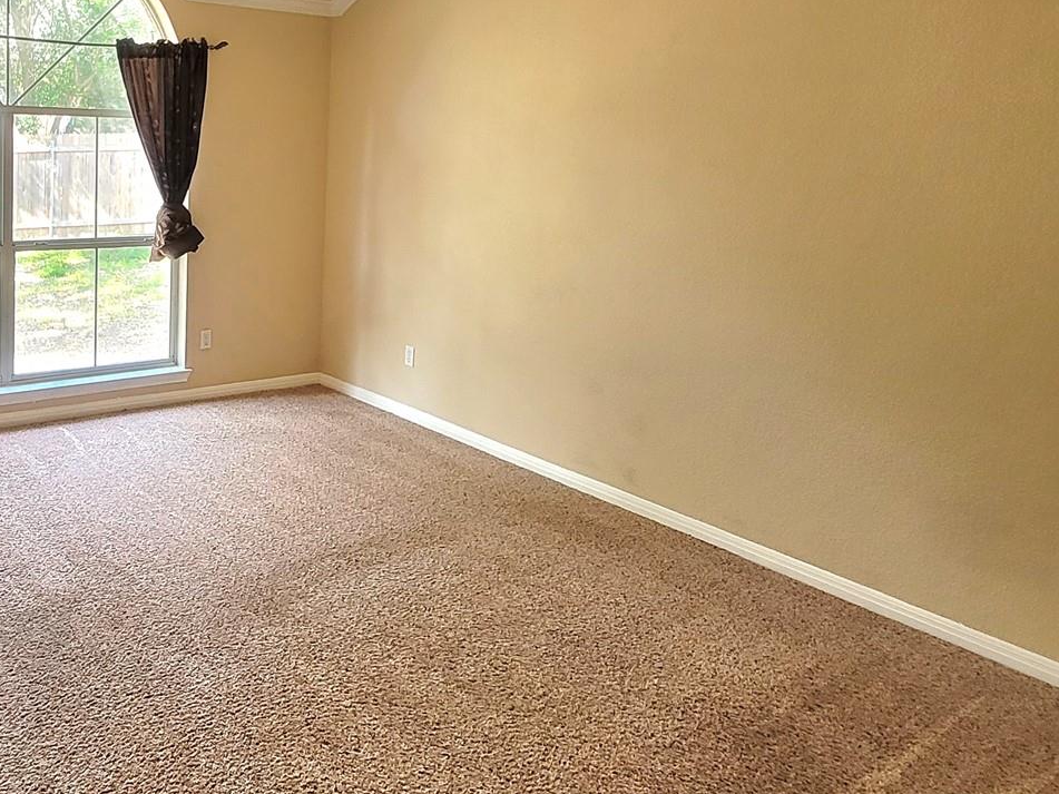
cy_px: 192
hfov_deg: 59.9
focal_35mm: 28
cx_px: 258
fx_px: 856
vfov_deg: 47.7
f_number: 2.2
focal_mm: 2.2
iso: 160
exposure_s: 1/60.2
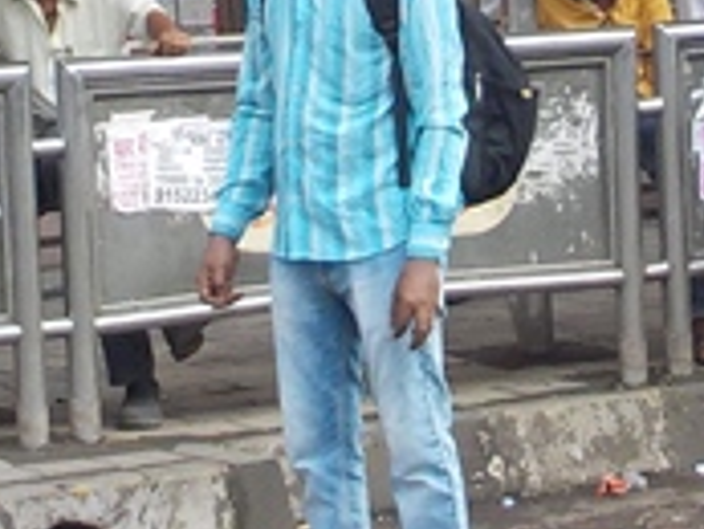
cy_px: 16
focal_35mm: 217
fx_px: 4416
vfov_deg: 6.8
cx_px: 391
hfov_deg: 9.1
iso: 125
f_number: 4.2
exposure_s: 1/100
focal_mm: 6.4
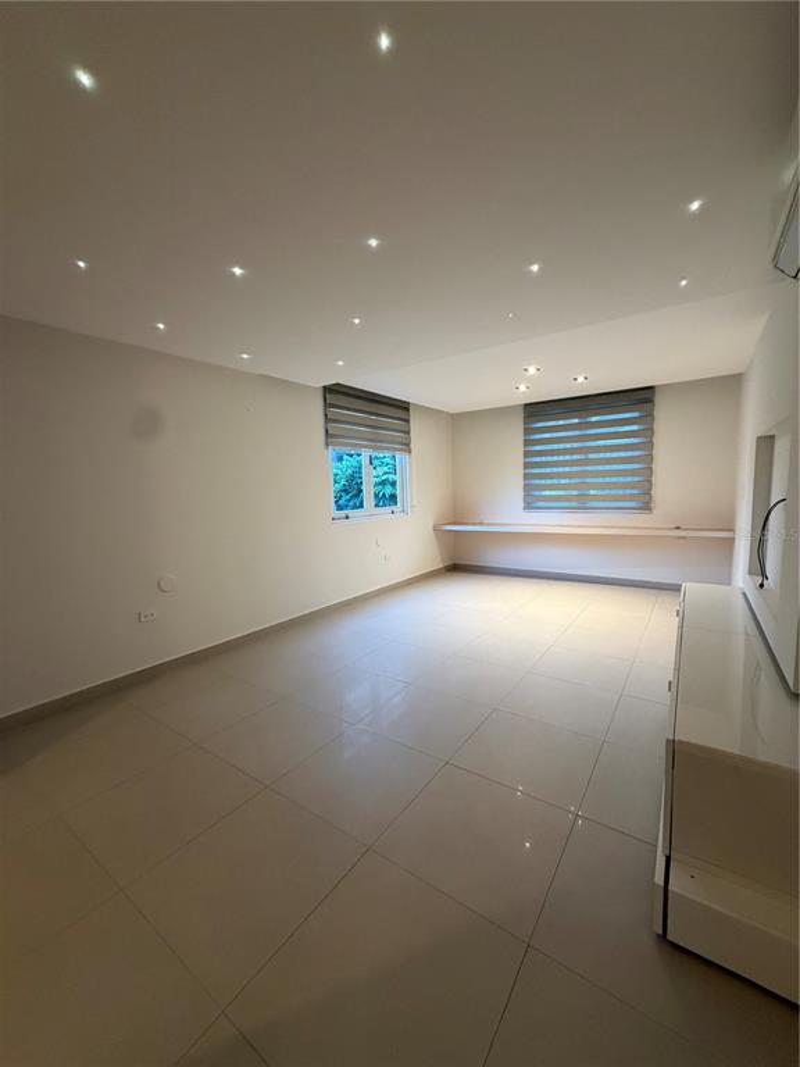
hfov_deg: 85.7
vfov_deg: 102.1
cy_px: 534
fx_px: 431
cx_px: 400
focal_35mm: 14
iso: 500
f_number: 2.2
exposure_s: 1/60
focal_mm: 2.22
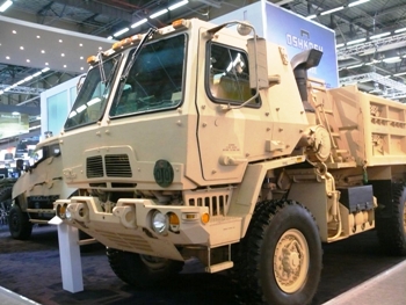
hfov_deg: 52.6
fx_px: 411
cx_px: 203
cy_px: 152
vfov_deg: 40.7
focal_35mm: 35
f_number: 2.8
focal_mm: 7.4
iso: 400
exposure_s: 1/30
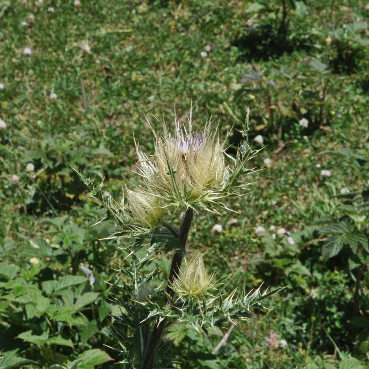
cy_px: 183
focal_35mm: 116
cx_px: 187
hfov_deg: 15.0
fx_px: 1399
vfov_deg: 15.0
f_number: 14
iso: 200
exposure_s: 1/125
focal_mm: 60
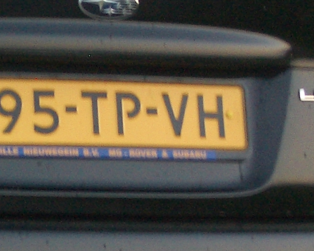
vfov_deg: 6.1
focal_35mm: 255
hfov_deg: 7.5
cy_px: 218
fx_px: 2368
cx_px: -133
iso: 100
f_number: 3.5
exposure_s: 1/8
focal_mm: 10.2
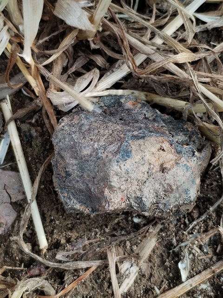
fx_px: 498
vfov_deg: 33.2
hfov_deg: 25.2
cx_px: 112
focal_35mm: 58
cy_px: 149
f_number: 1.8
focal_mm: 4.75
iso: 100
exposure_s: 1/179
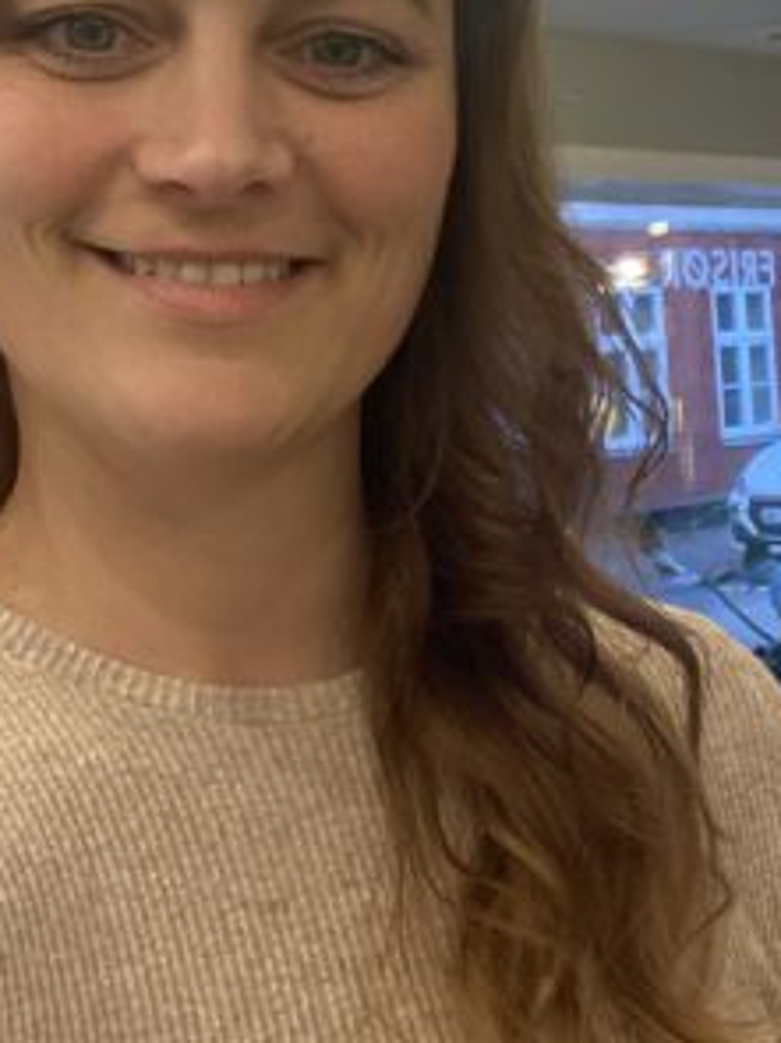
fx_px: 1836
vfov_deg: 31.4
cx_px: 360
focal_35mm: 61
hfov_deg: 24.0
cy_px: 322
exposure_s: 1/50
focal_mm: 2.71
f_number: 2.2
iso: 160
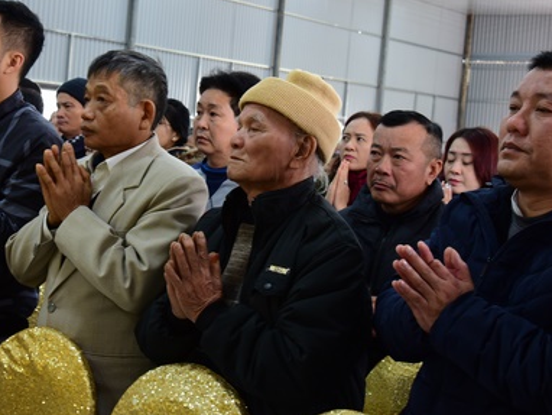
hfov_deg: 26.9
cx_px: 204
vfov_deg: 20.4
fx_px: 1149
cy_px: 149
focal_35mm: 72
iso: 1250
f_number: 8
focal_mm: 44
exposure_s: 1/20
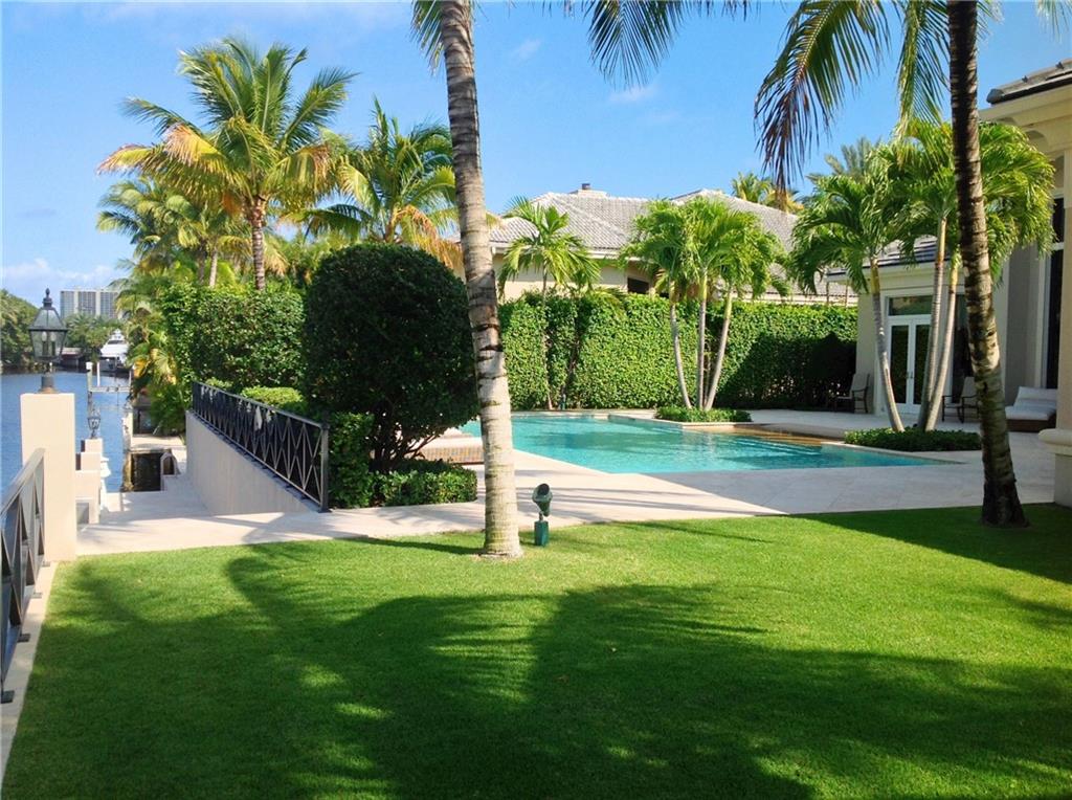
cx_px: 536
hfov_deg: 52.7
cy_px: 400
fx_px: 1082
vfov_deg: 40.6
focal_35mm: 35
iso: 50
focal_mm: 4.28
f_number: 2.4
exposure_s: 1/1314
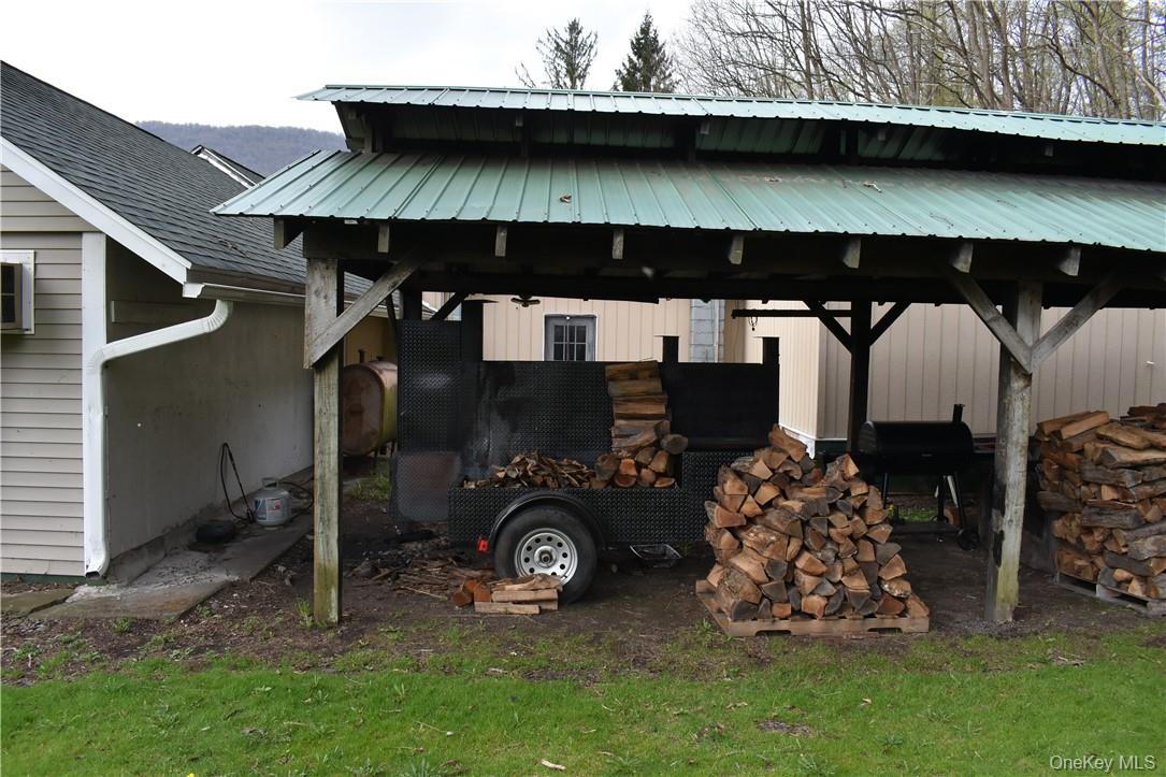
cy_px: 388
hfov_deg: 67.4
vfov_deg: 47.9
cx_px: 583
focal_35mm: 27
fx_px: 874
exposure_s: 1/500
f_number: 8
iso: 720
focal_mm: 18
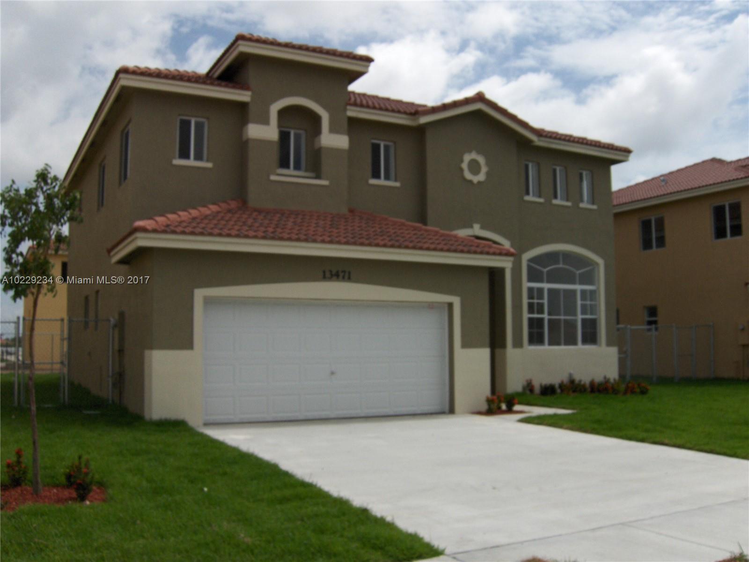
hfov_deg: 52.6
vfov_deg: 40.7
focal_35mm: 35
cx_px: 374
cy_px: 281
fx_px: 757
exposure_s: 1/952
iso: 100
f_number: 6.9
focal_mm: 7.5
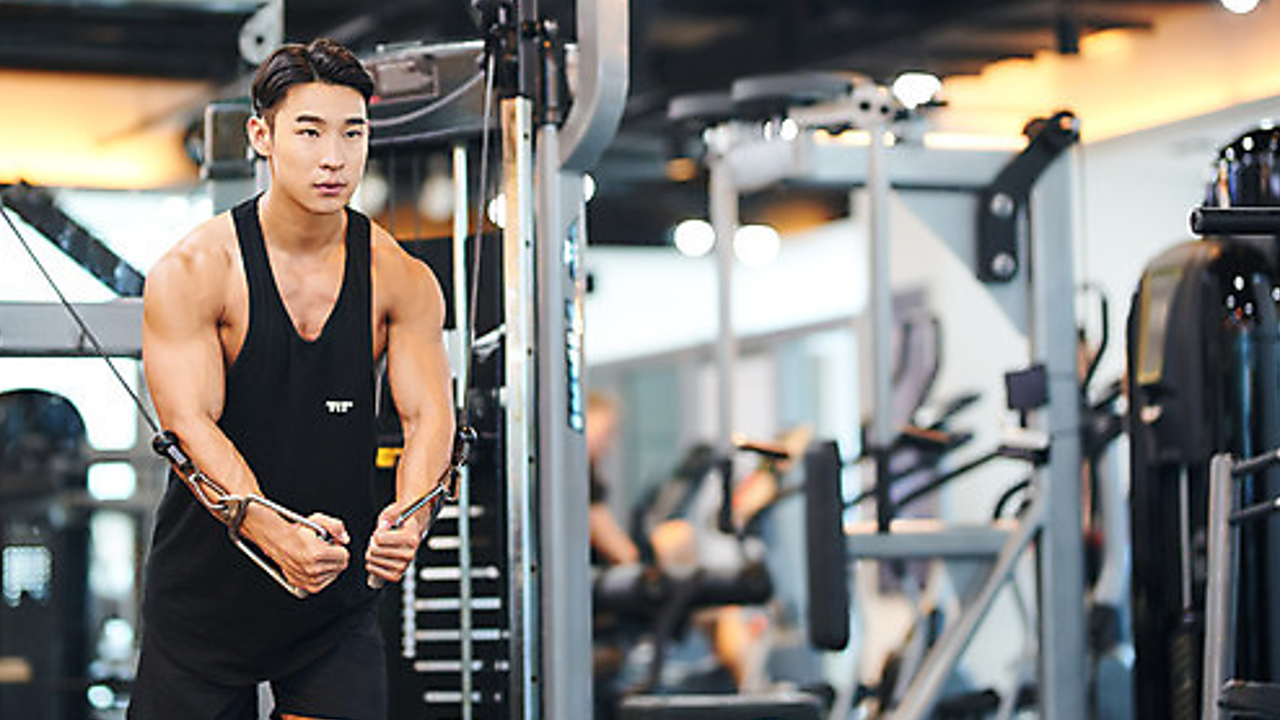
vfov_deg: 11.2
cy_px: 282
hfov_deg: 19.8
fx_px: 3666
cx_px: 509
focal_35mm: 108
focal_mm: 85
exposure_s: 1/250
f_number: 1.6
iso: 800
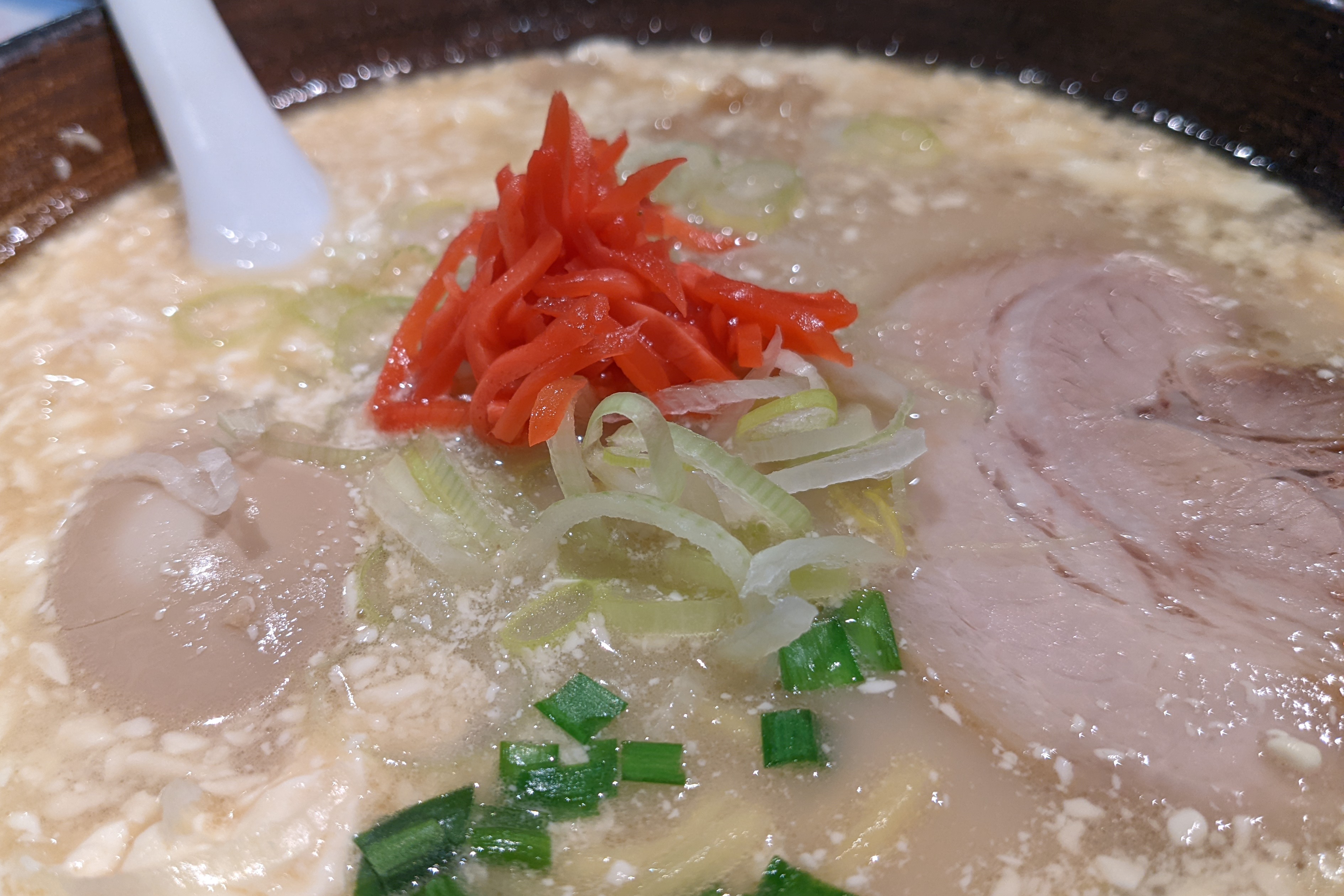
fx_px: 1120
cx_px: 626
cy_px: 436
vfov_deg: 43.6
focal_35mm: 30
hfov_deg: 61.9
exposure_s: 1/25
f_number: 1.73
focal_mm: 4.38
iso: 115
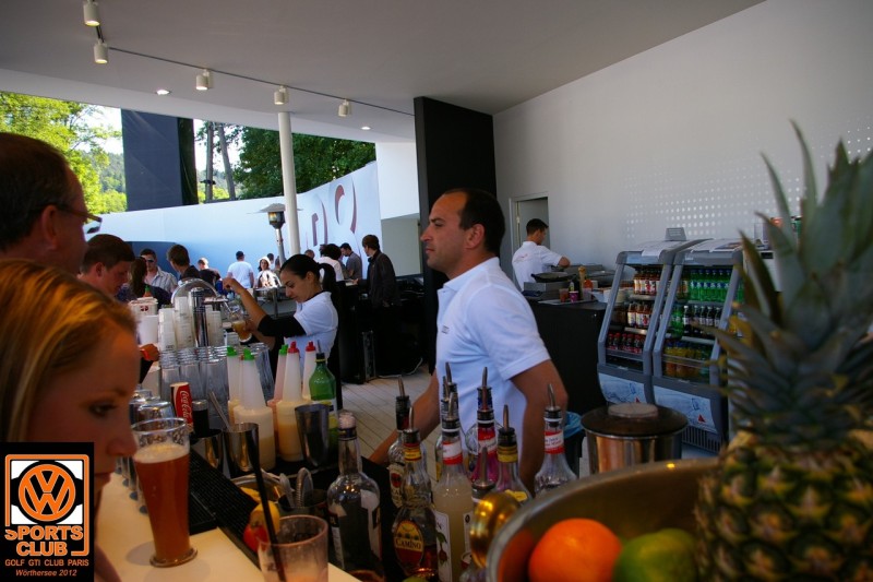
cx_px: 436
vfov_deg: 47.9
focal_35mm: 27
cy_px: 291
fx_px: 655
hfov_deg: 67.4
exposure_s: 1/125
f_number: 5.6
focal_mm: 18
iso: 200
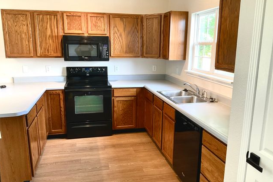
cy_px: 94
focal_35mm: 31
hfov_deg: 60.3
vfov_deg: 42.3
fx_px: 235
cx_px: 139
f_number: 1.8
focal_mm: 3
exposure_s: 1/60
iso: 80
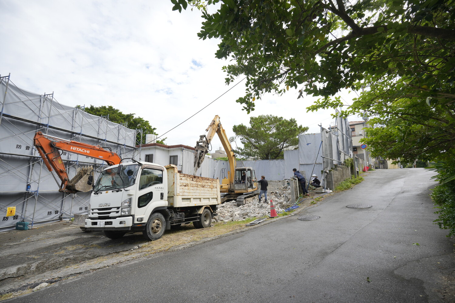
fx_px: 202
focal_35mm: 16
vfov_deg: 73.7
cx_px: 228
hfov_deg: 96.7
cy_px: 152
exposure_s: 1/250
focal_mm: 16
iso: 100
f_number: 5.6
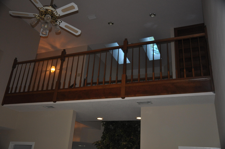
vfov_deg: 39.9
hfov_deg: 57.3
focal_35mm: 33
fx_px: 206
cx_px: 112
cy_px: 74
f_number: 3.8
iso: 800
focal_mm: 22
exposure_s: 1/60
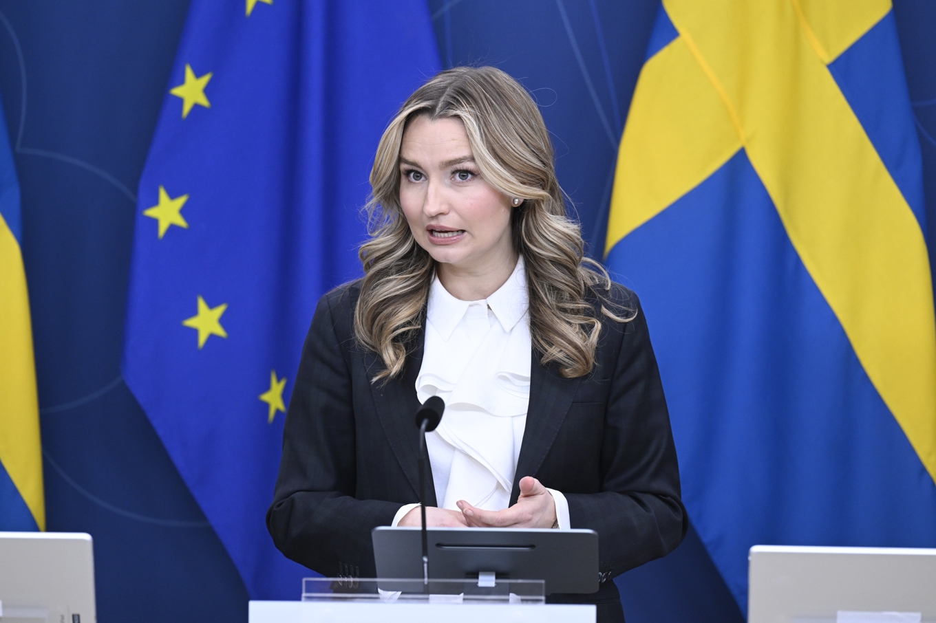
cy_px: 312
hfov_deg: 10.3
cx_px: 468
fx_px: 5198
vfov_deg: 6.9
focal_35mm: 200
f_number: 4.5
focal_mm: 200
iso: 2500
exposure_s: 1/320
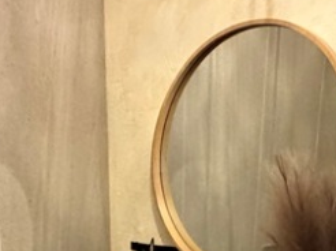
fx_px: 553
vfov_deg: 20.7
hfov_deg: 33.8
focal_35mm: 57
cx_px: 163
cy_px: 404
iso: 640
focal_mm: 2.22
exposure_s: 1/50
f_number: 2.2
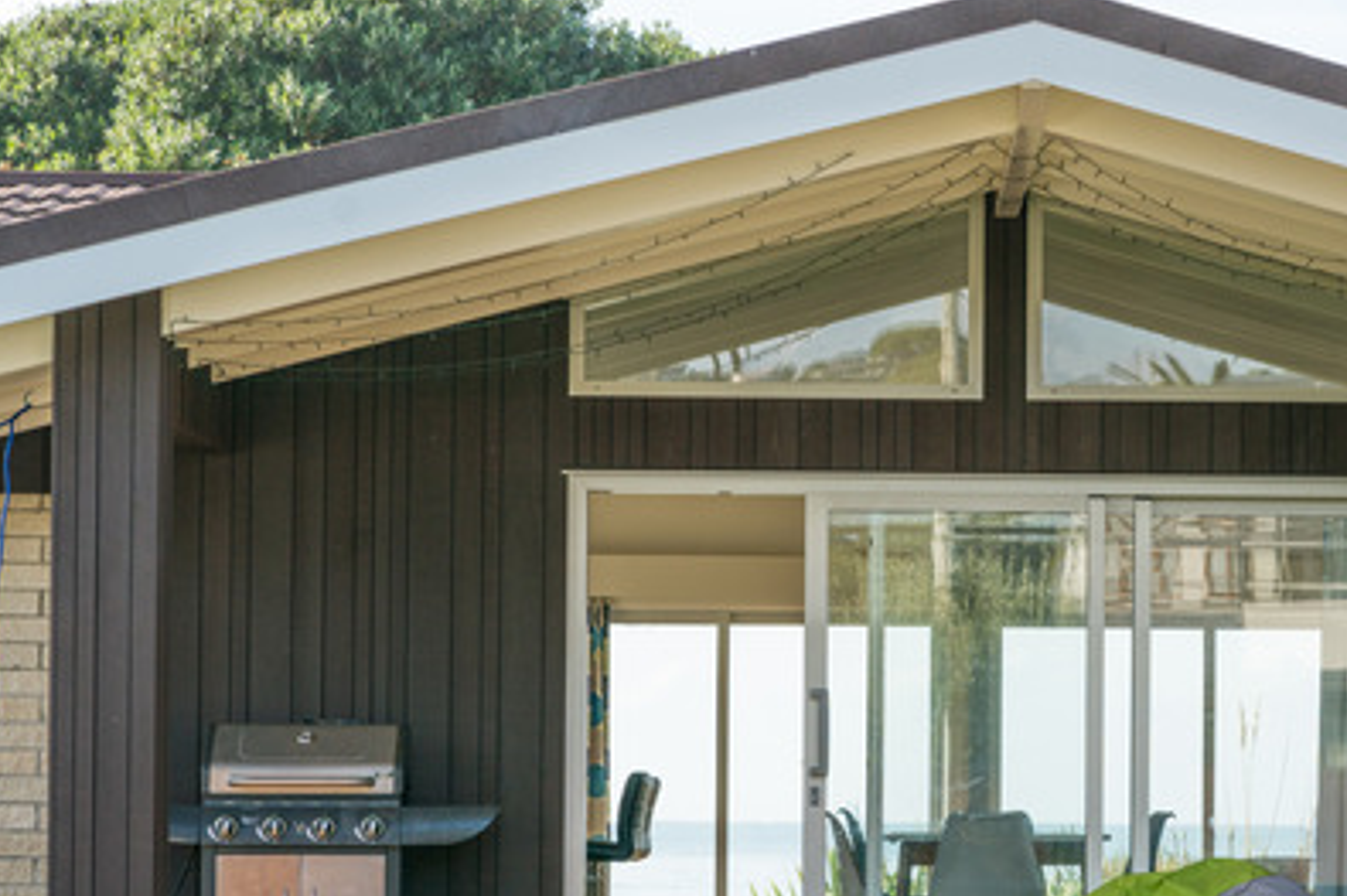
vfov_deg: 8.2
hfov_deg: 12.2
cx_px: 1098
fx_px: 6283
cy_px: 668
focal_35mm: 168
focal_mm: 85
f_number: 8
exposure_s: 1/250
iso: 100
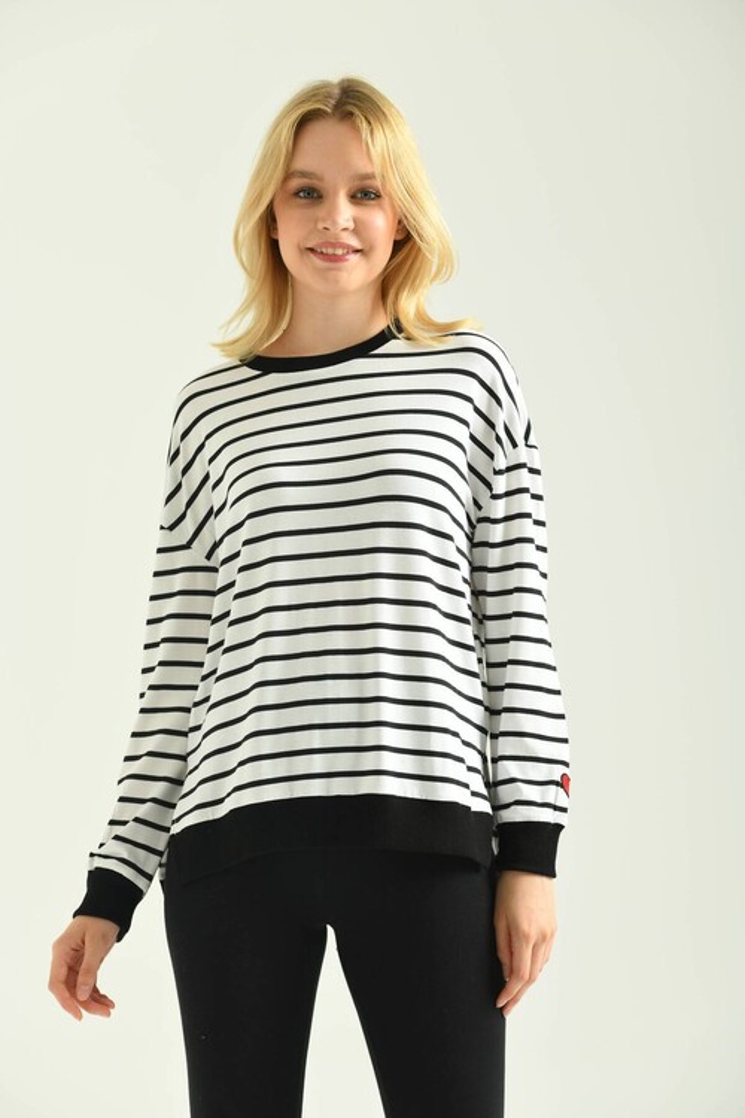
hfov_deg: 14.9
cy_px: 559
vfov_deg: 22.1
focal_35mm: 92
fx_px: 2856
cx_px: 372
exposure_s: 1/160
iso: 125
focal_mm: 92
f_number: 5.6
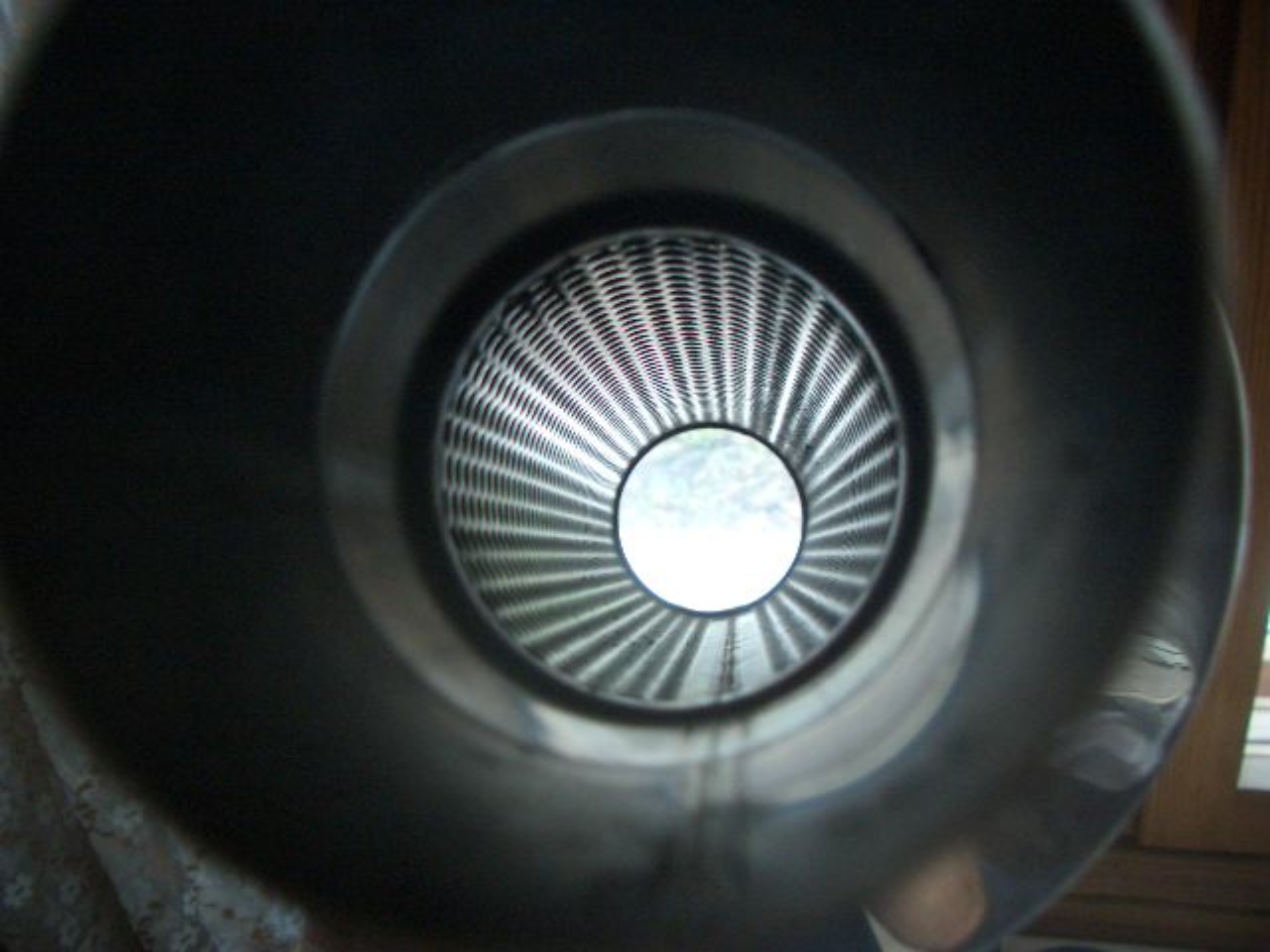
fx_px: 1284
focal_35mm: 35
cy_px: 476
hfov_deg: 52.6
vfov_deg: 40.7
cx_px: 635
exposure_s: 1/15
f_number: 2.6
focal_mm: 5.8
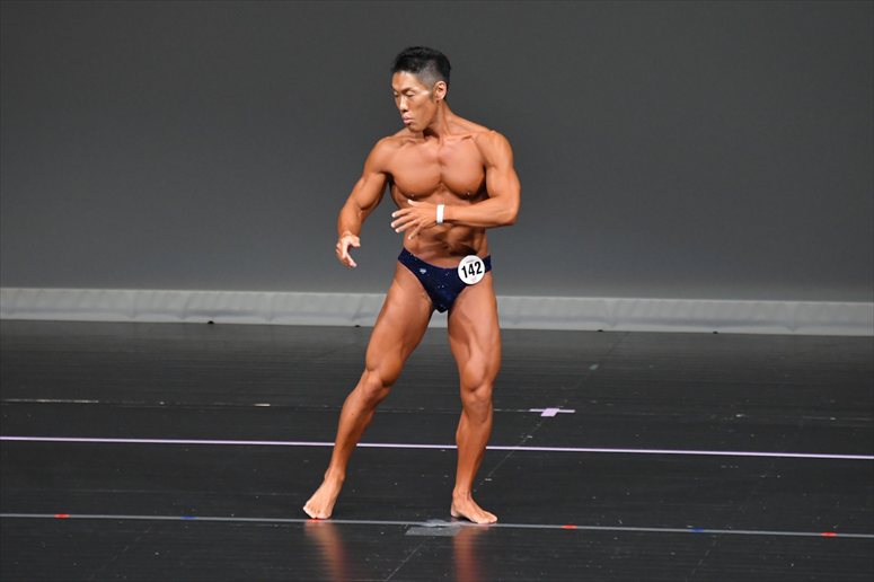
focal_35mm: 345
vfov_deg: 4.0
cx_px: 437
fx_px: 8372
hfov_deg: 6.0
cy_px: 291
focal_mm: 230
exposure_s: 1/400
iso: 4000
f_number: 5.6
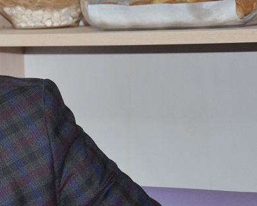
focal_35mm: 197
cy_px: 141
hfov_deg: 9.5
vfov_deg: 7.8
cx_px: -123
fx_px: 1503
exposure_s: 1/60
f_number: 5.6
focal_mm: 45
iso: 1250
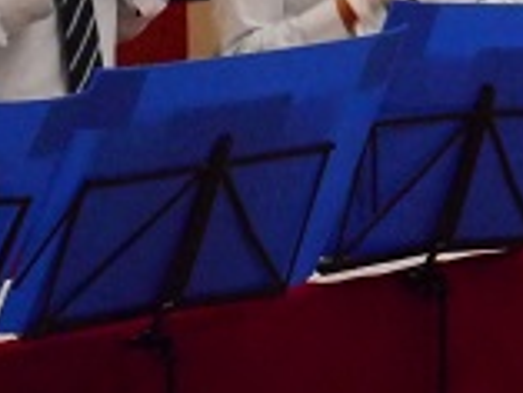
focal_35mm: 272
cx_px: 445
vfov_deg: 5.5
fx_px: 4113
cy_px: -3
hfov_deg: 7.3
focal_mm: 20.9
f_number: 5.9
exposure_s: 1/60
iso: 1600
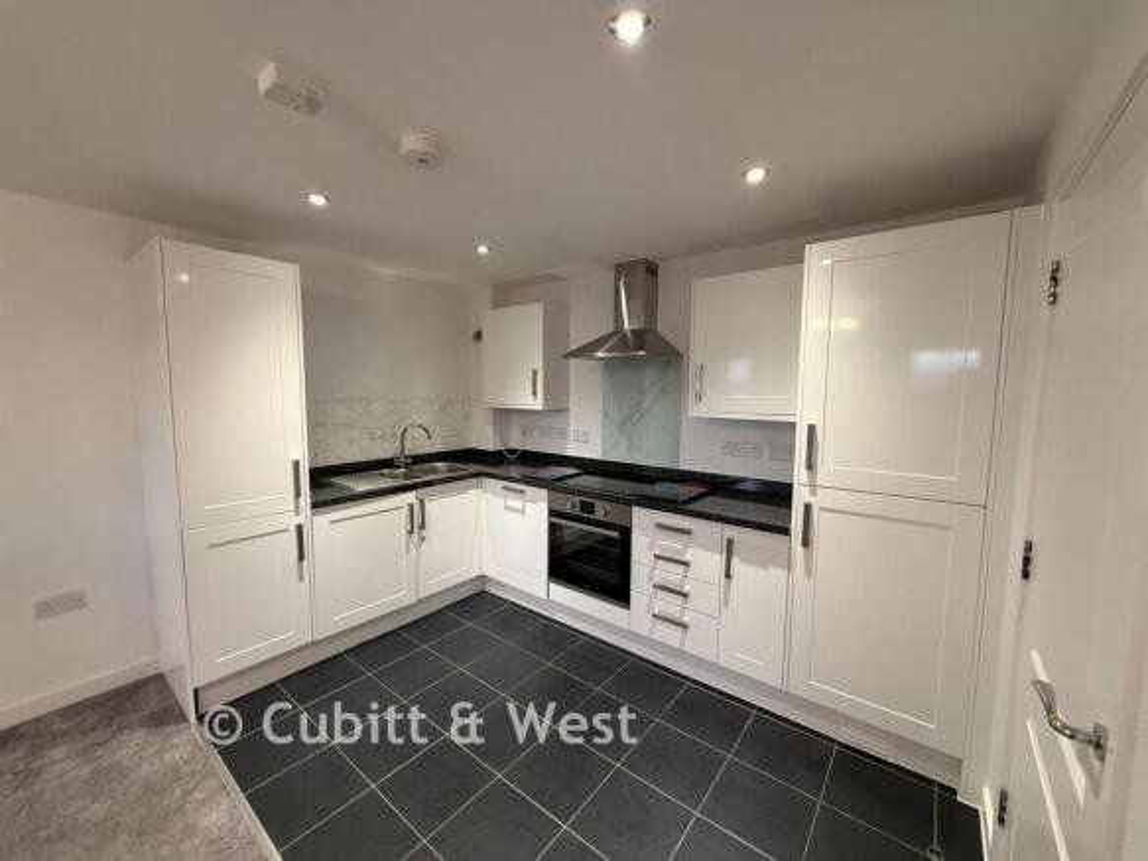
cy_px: 430
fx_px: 464
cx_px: 574
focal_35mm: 14
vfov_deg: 85.7
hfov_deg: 102.1
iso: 400
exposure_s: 1/50
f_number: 2.2
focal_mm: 2.22
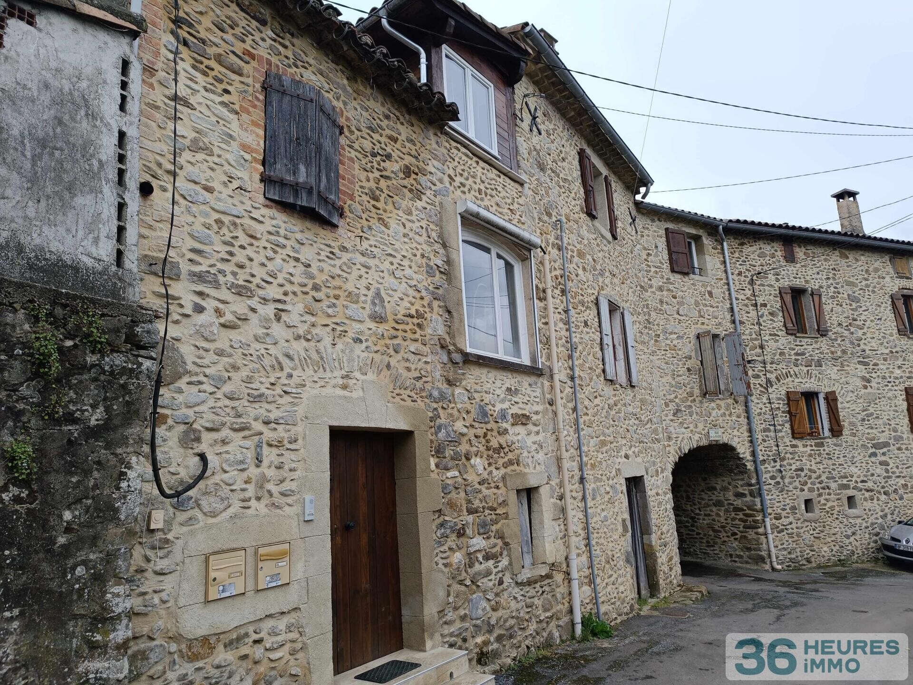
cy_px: 342
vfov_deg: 56.8
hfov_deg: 71.6
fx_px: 633
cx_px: 456
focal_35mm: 24
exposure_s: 1/360
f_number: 1.65
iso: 53
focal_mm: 6.14
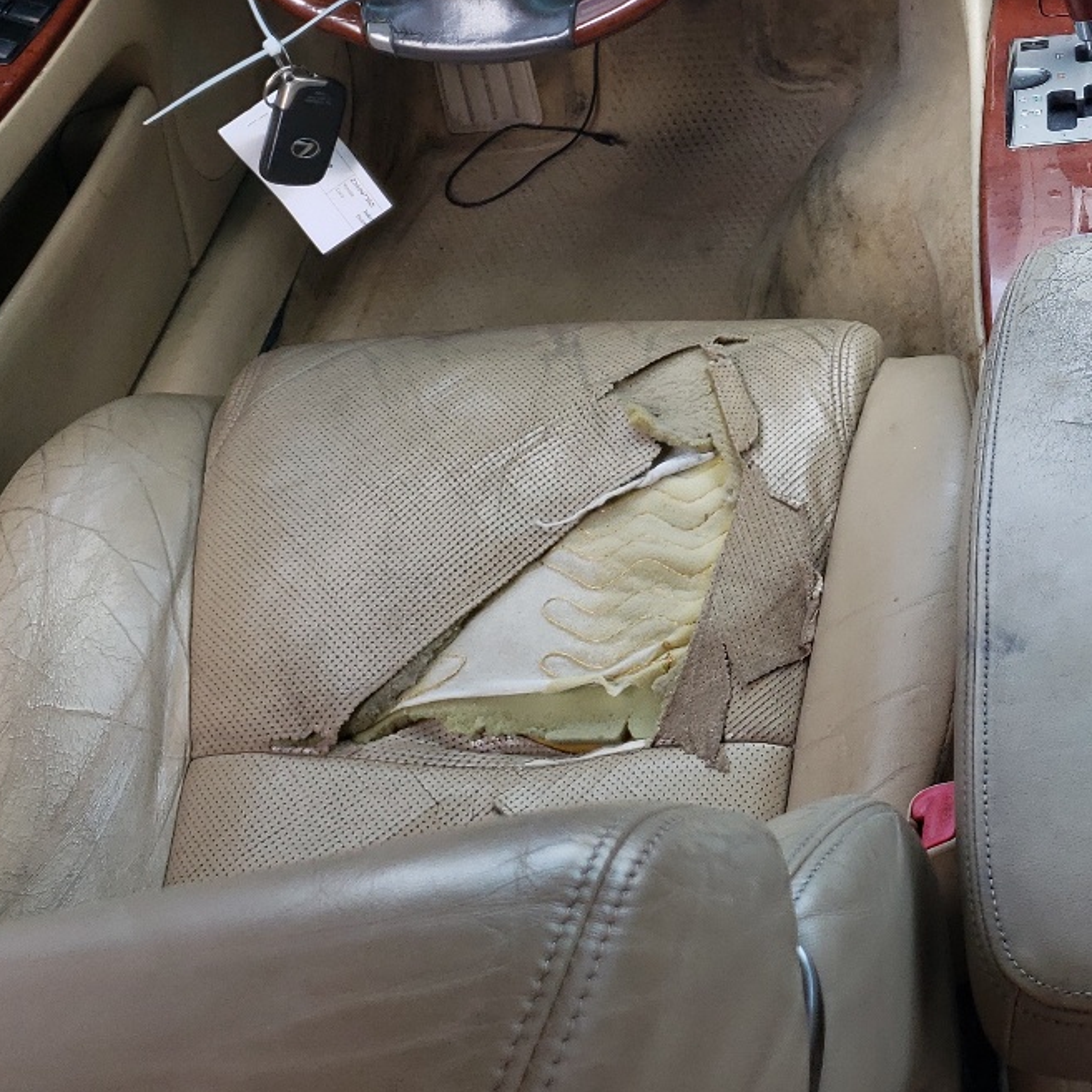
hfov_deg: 28.4
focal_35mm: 56
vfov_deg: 29.7
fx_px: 1999
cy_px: 183
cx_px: 1124
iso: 50
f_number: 1.5
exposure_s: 1/167
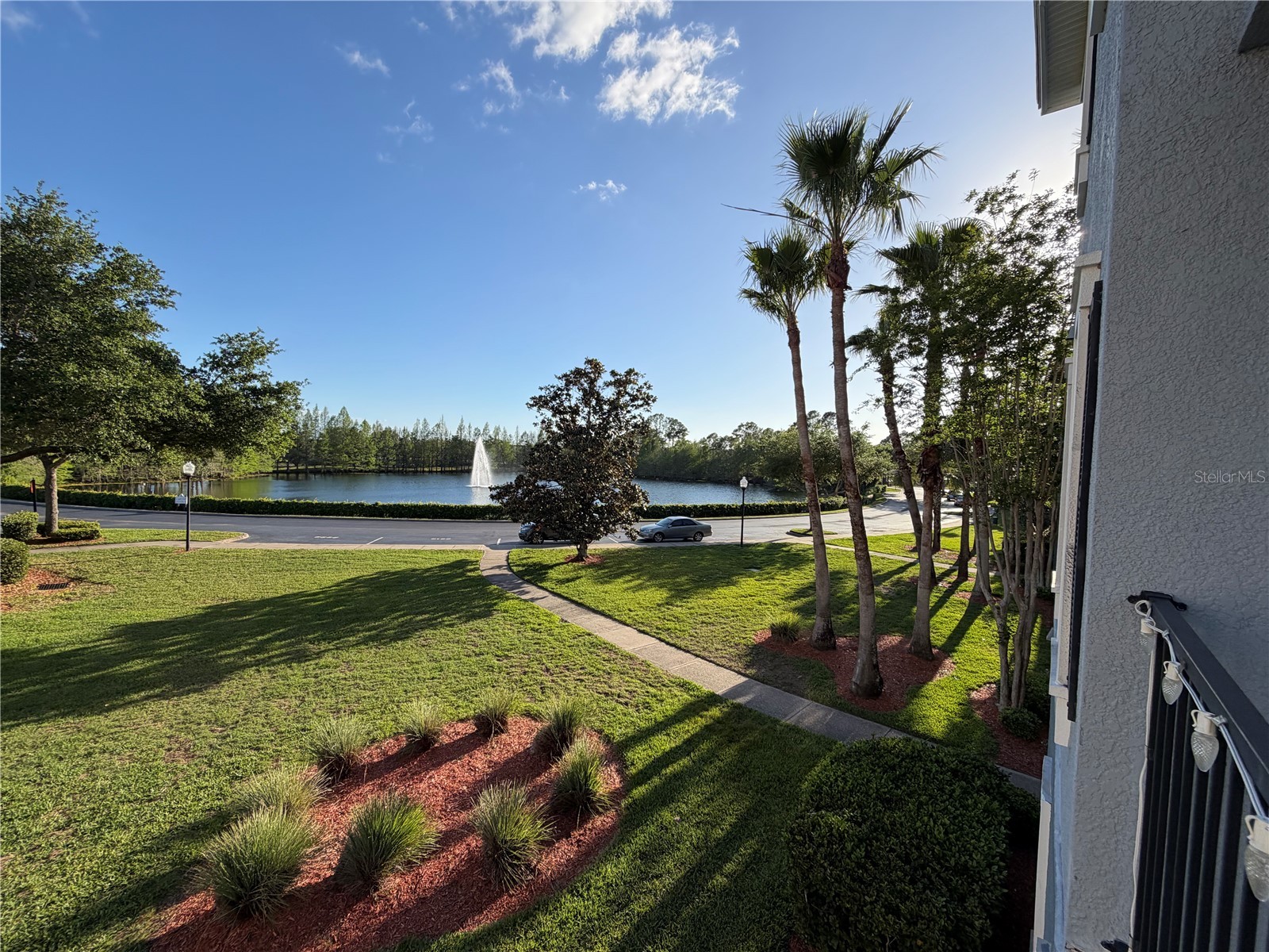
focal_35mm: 14
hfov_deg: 102.1
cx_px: 634
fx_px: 513
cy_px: 476
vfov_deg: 85.7
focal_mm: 2.22
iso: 25
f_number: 2.2
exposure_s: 1/770
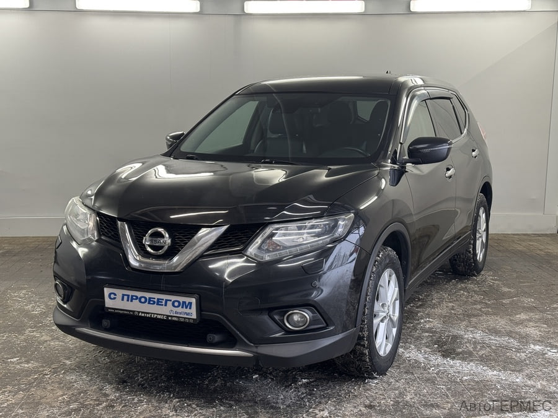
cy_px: 209
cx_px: 279
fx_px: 774
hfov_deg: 39.7
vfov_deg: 30.3
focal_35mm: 48
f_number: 1.78
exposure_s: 1/100
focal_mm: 6.76
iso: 64
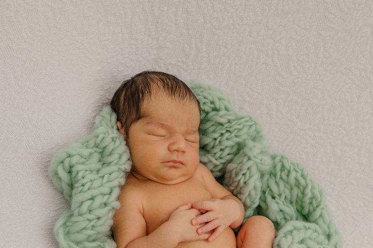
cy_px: 190
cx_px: 208
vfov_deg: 17.2
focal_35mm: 79
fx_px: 818
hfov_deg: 25.7
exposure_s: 1/200
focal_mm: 50
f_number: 3.5
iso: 320
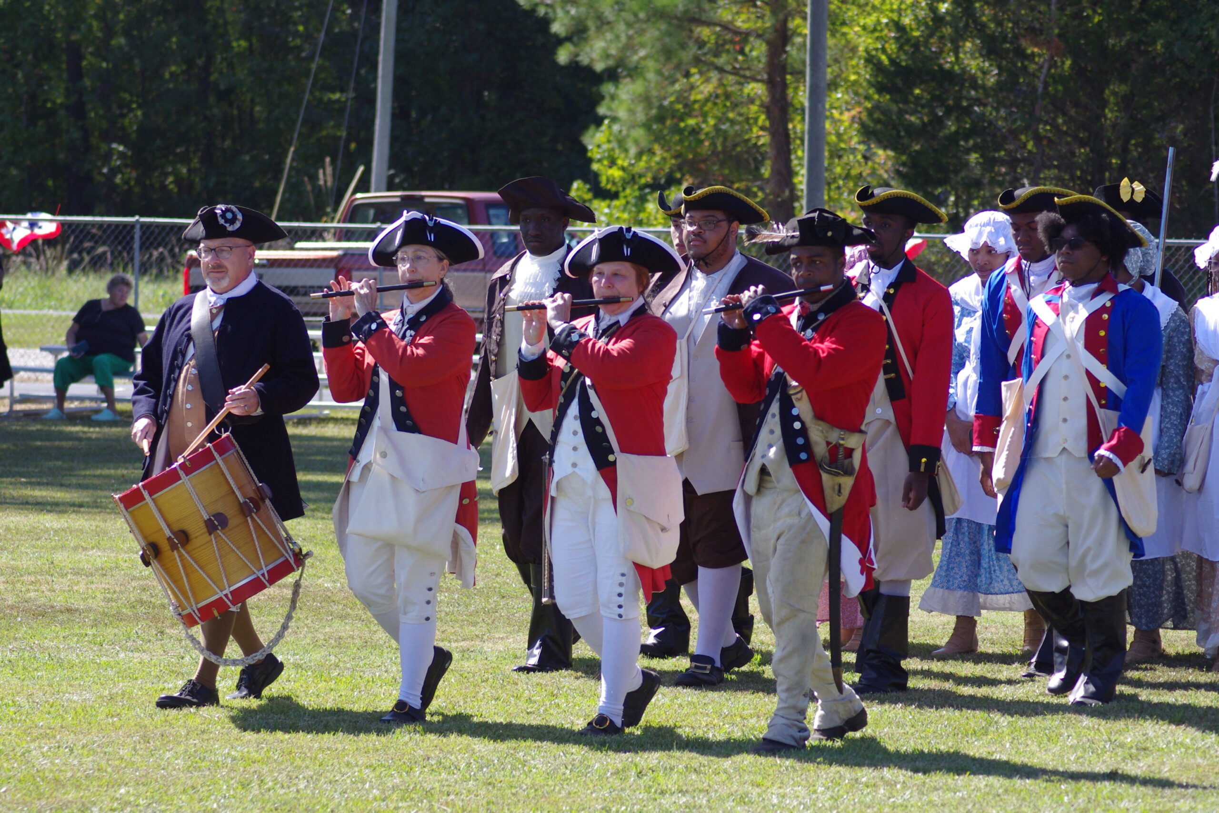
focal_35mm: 180
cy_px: 406
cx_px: 610
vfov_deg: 7.6
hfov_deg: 11.4
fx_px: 6095
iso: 400
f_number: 5.6
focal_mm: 120
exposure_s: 1/800
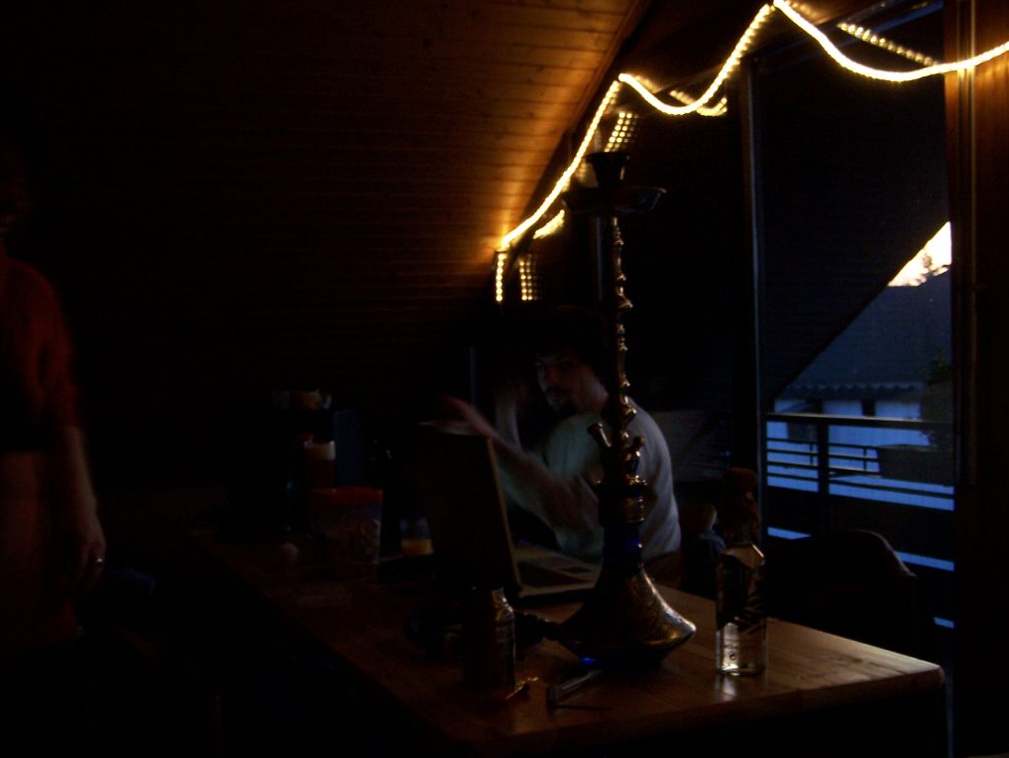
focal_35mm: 43
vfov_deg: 33.6
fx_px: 1254
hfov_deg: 43.8
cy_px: 422
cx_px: 529
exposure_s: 1/8
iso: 140
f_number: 2.8
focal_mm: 6.3
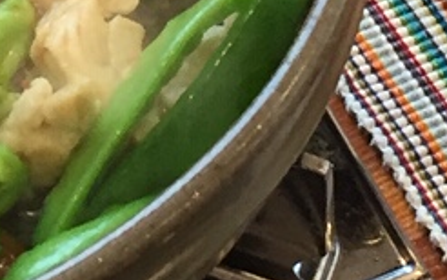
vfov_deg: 6.3
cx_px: 233
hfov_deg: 10.3
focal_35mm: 204
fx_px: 2486
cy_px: -262
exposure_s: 1/30
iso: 40
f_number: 2.2
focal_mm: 4.15
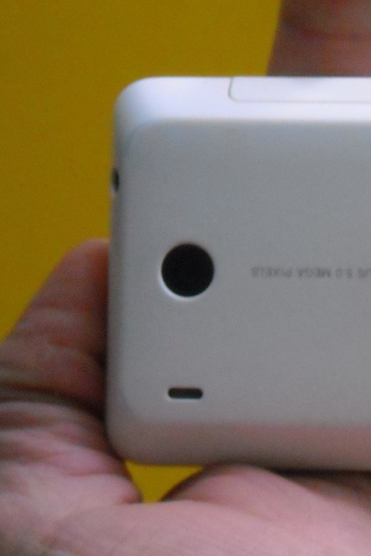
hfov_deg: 9.4
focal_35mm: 144
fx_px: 2226
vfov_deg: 14.2
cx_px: 491
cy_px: 231
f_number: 3.9
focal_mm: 12.3
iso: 800
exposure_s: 1/45
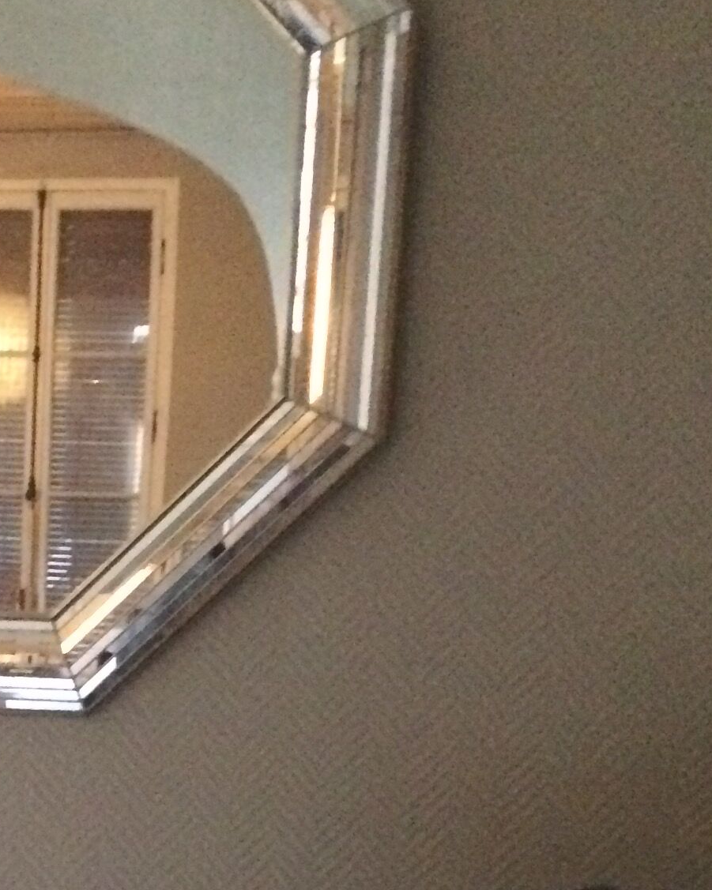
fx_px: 2161
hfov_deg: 18.0
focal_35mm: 82
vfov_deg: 22.0
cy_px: 978
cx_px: -69
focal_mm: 4.15
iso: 640
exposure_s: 1/17
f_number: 2.2
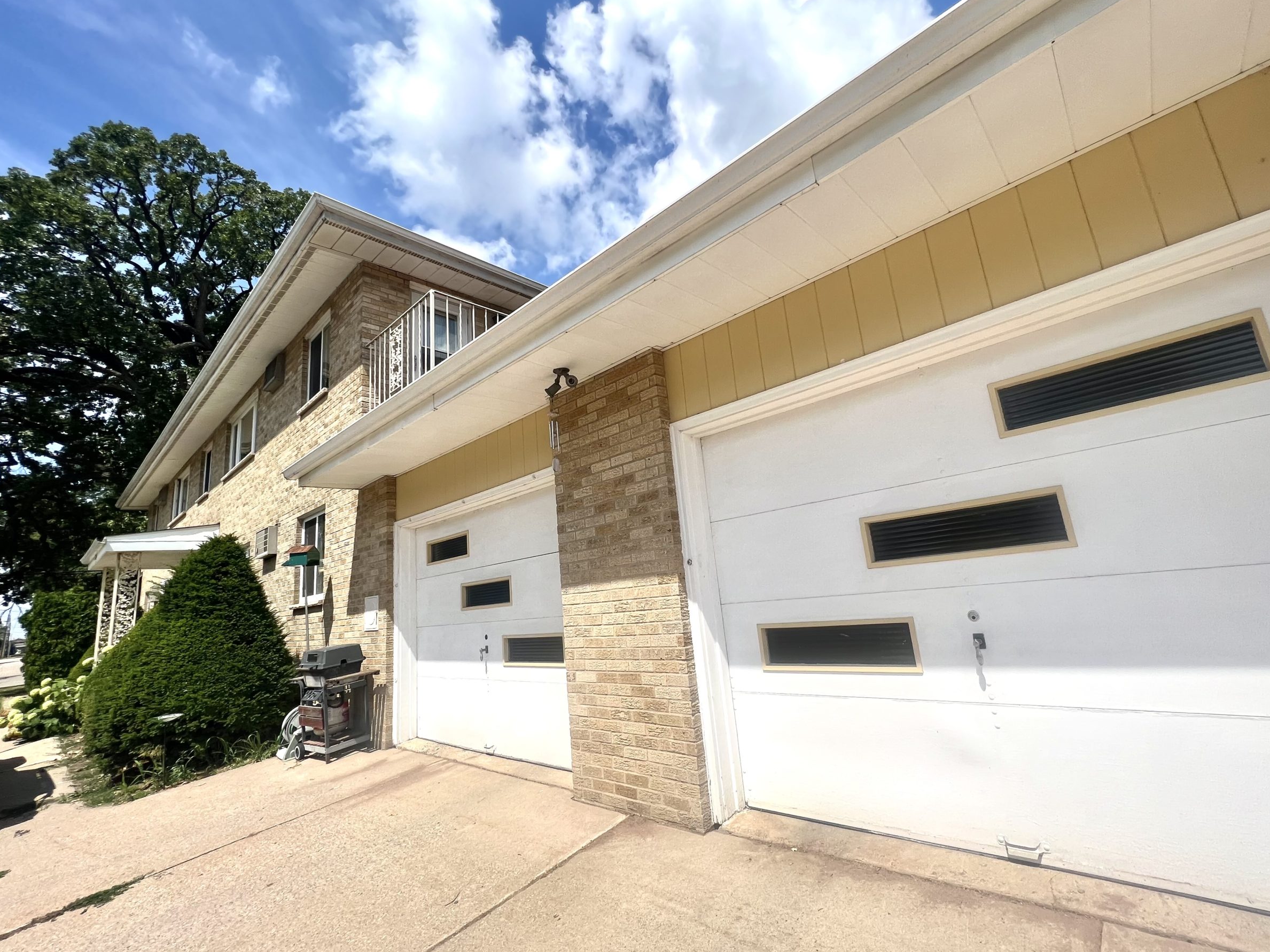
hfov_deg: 101.9
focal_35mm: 14
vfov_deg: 85.7
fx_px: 514
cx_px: 680
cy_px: 465
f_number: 1.8
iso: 32
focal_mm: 1.57
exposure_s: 1/2016
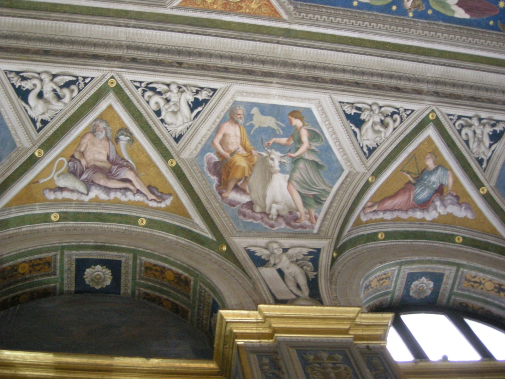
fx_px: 598
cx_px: 252
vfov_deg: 35.1
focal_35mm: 41
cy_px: 190
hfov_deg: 45.8
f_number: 2.9
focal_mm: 8.5
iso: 400
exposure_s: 1/25.6
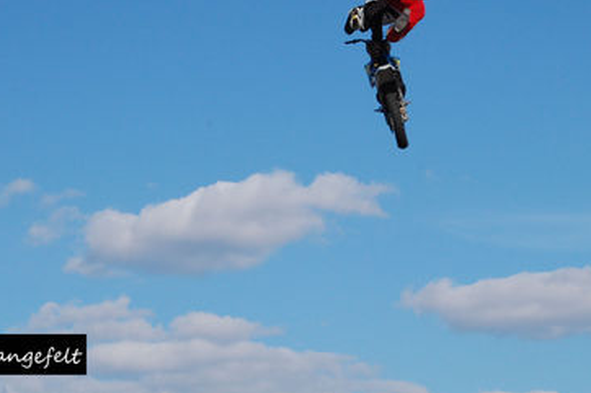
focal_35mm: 146
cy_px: 47
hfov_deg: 14.1
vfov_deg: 9.4
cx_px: 387
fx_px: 2394
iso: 400
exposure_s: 1/320
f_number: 16
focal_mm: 55
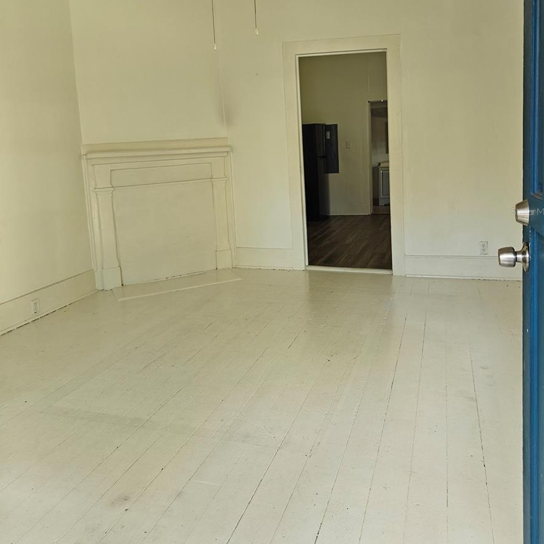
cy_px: 211
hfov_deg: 55.6
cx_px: 276
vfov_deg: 55.1
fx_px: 516
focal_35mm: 29
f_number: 1.8
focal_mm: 5.59
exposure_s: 1/88
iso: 200
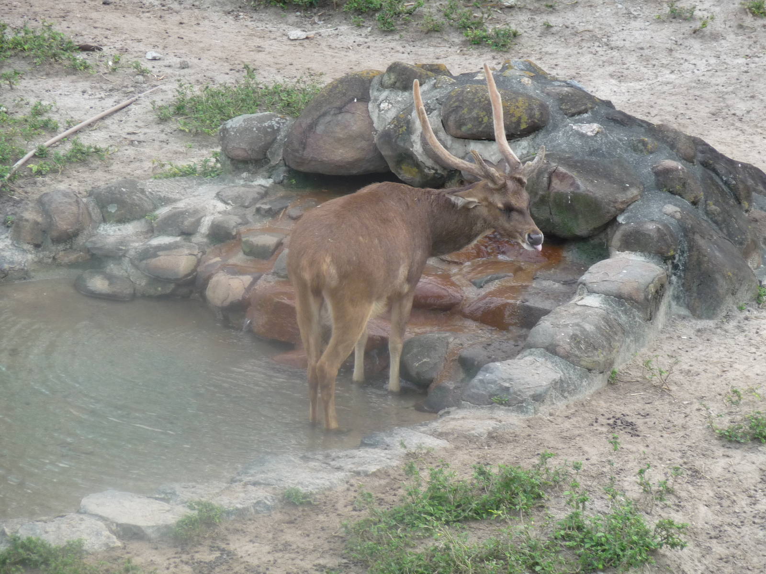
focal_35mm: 199
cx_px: 383
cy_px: 287
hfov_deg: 9.9
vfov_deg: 7.5
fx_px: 4404
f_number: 4.8
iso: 160
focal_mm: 34.2
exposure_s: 1/80
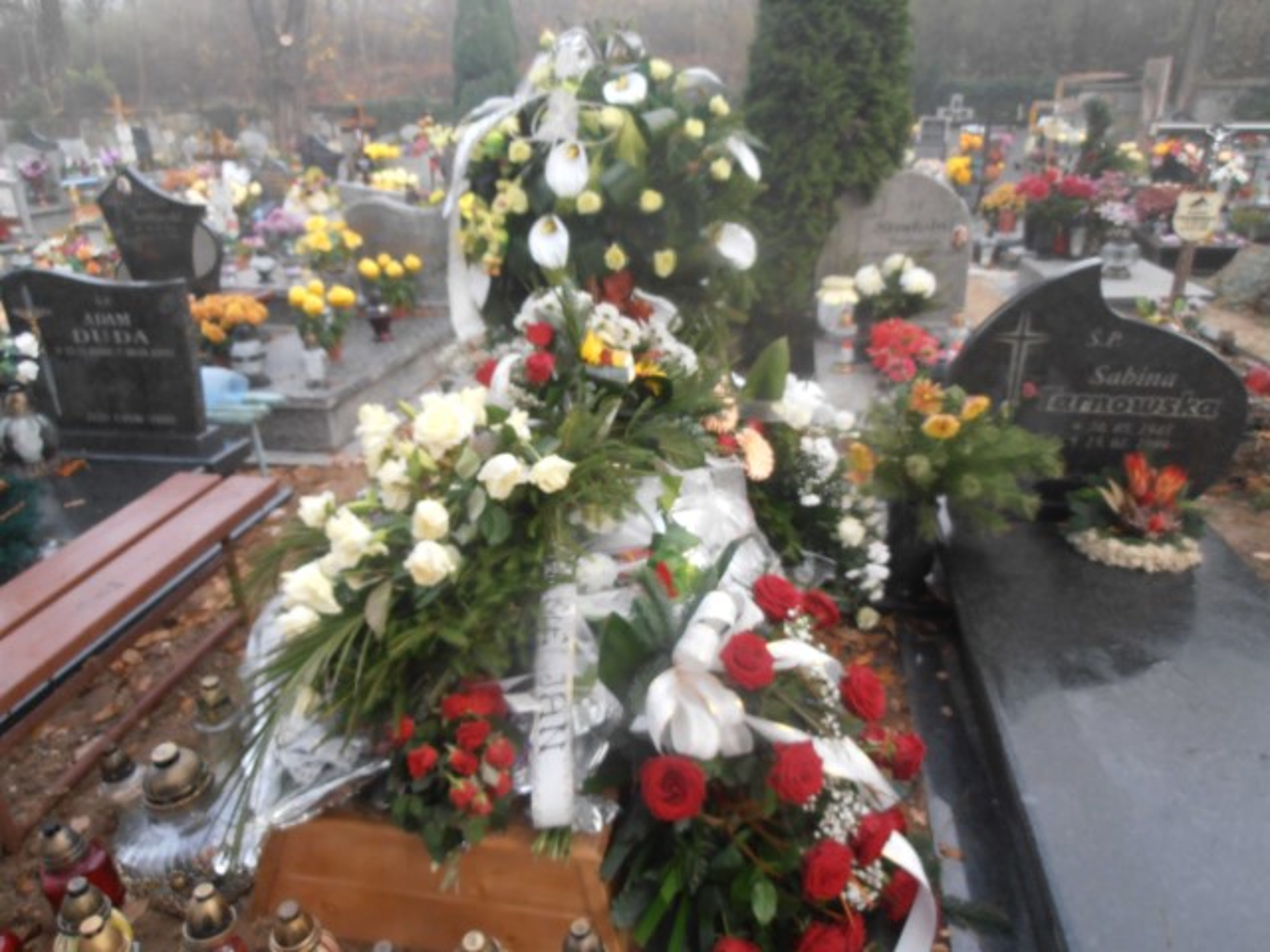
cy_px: 476
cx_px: 635
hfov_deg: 71.6
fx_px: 881
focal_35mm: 24
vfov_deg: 56.8
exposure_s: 1/80
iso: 80
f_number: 3
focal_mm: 4.2
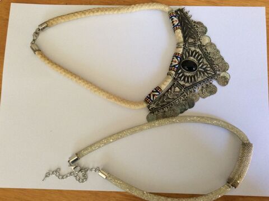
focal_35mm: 32
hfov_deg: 56.9
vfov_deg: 44.1
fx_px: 248
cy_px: 100
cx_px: 134
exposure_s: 1/25
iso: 100
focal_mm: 3.3
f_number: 2.4
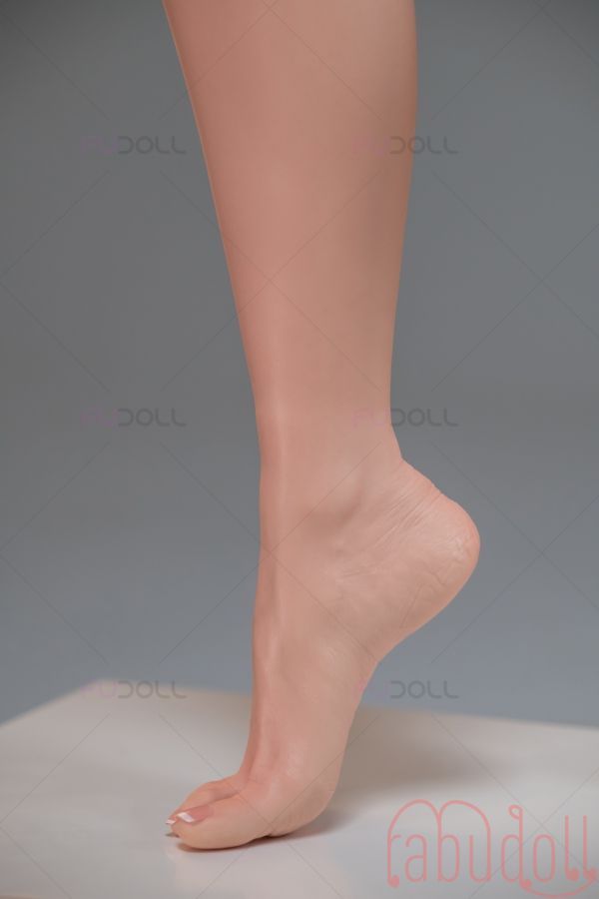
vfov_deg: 19.5
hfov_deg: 13.0
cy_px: 450
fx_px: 2620
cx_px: 300
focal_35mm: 105
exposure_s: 1/160
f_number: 4
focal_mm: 105
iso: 1250
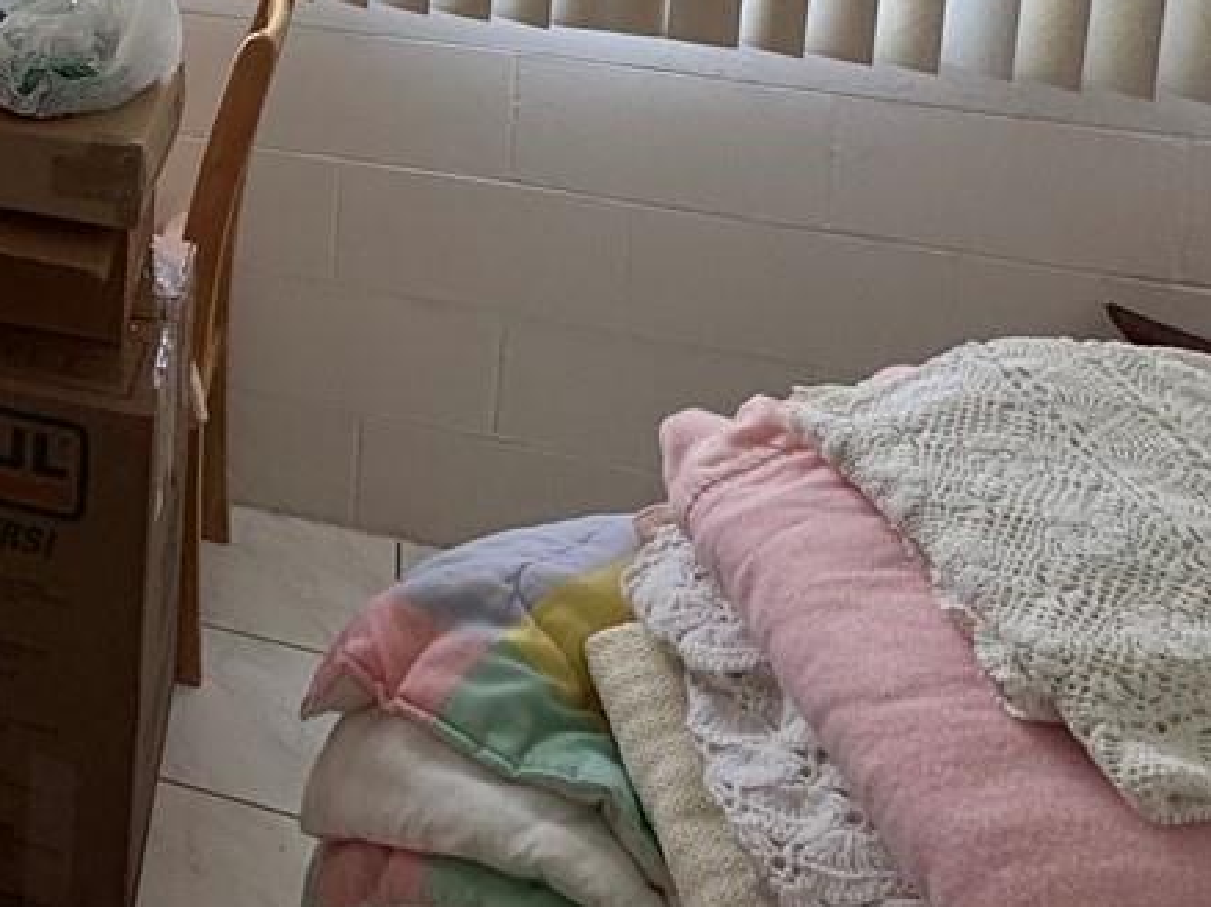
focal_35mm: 51
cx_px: -229
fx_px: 1784
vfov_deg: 24.4
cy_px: -317
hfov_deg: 31.6
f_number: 2.2
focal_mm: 2.22
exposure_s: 1/120
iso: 40
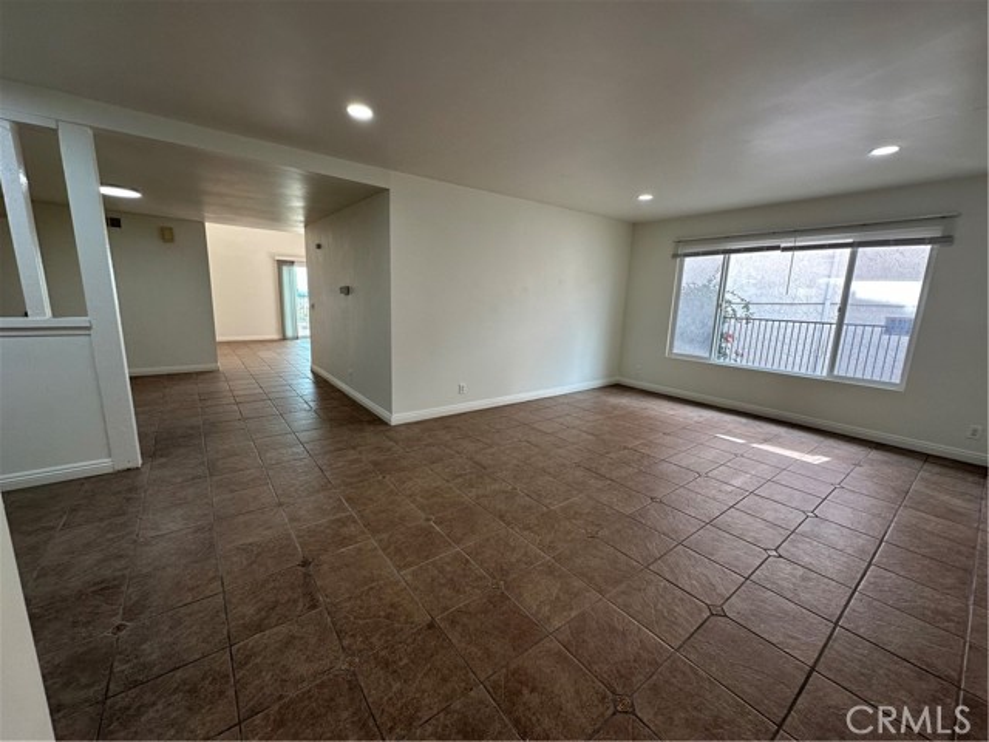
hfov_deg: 102.1
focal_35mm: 14
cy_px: 371
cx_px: 494
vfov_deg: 85.7
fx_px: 400
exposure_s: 1/120
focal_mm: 2.22
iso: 100
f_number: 2.2
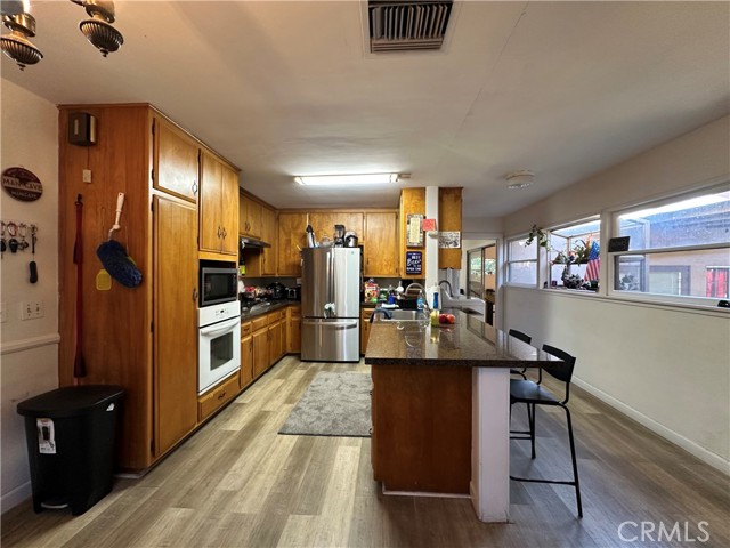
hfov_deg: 102.1
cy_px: 274
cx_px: 365
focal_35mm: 14
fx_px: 295
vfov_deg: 85.7
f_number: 2.2
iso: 160
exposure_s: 1/60
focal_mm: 2.22
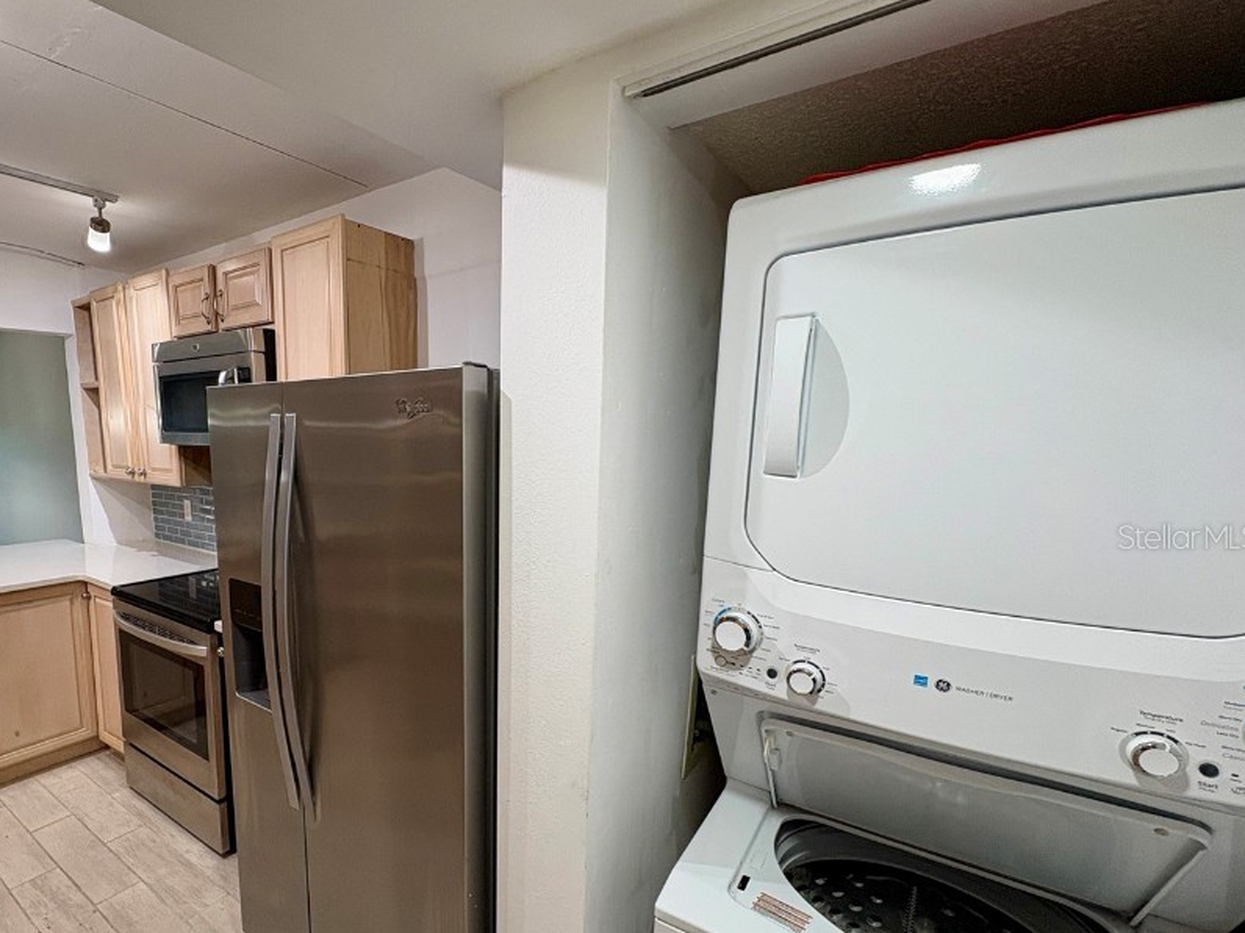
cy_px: 536
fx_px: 647
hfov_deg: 86.0
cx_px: 465
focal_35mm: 18
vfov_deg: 71.2
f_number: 2.2
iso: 160
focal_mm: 2.22
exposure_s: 1/120
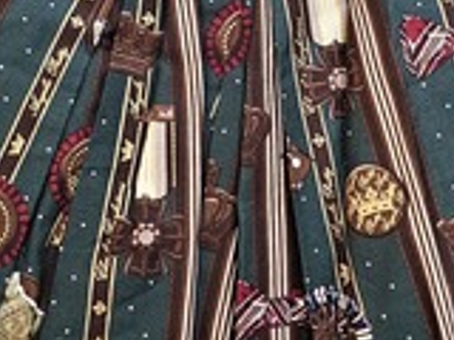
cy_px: 139
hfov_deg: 21.0
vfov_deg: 15.9
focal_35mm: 93
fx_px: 1220
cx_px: 297
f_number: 1.7
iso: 640
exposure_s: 1/24
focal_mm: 6.3
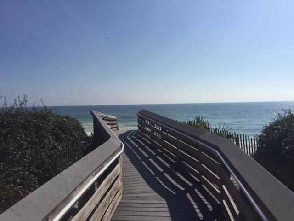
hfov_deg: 61.7
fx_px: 246
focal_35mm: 29
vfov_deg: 48.2
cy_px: 110
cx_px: 147
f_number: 2.2
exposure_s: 1/7937
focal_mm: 4.15
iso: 32
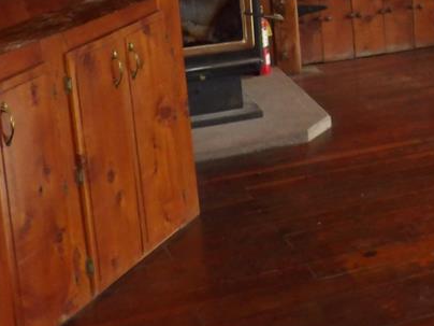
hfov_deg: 20.9
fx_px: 1116
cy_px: -58
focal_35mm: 89
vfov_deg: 16.0
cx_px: 478
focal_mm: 4.3
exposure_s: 1/30
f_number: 3.2
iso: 200
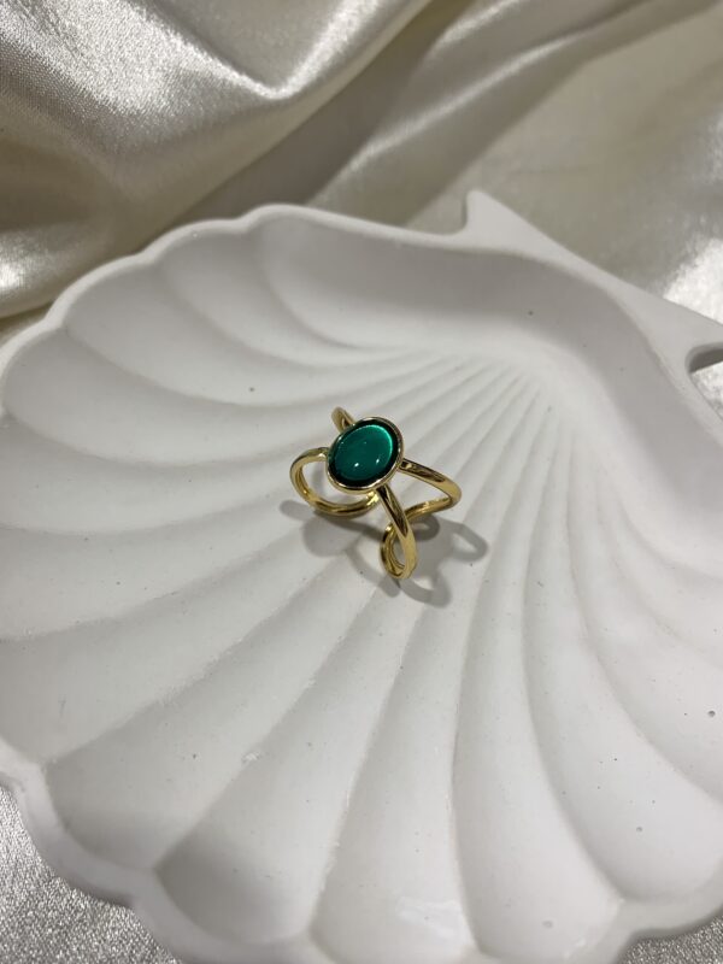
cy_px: 482
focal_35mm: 26
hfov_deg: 53.1
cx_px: 362
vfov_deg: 67.3
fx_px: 724
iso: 50
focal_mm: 4.25
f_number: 1.8
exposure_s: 1/50
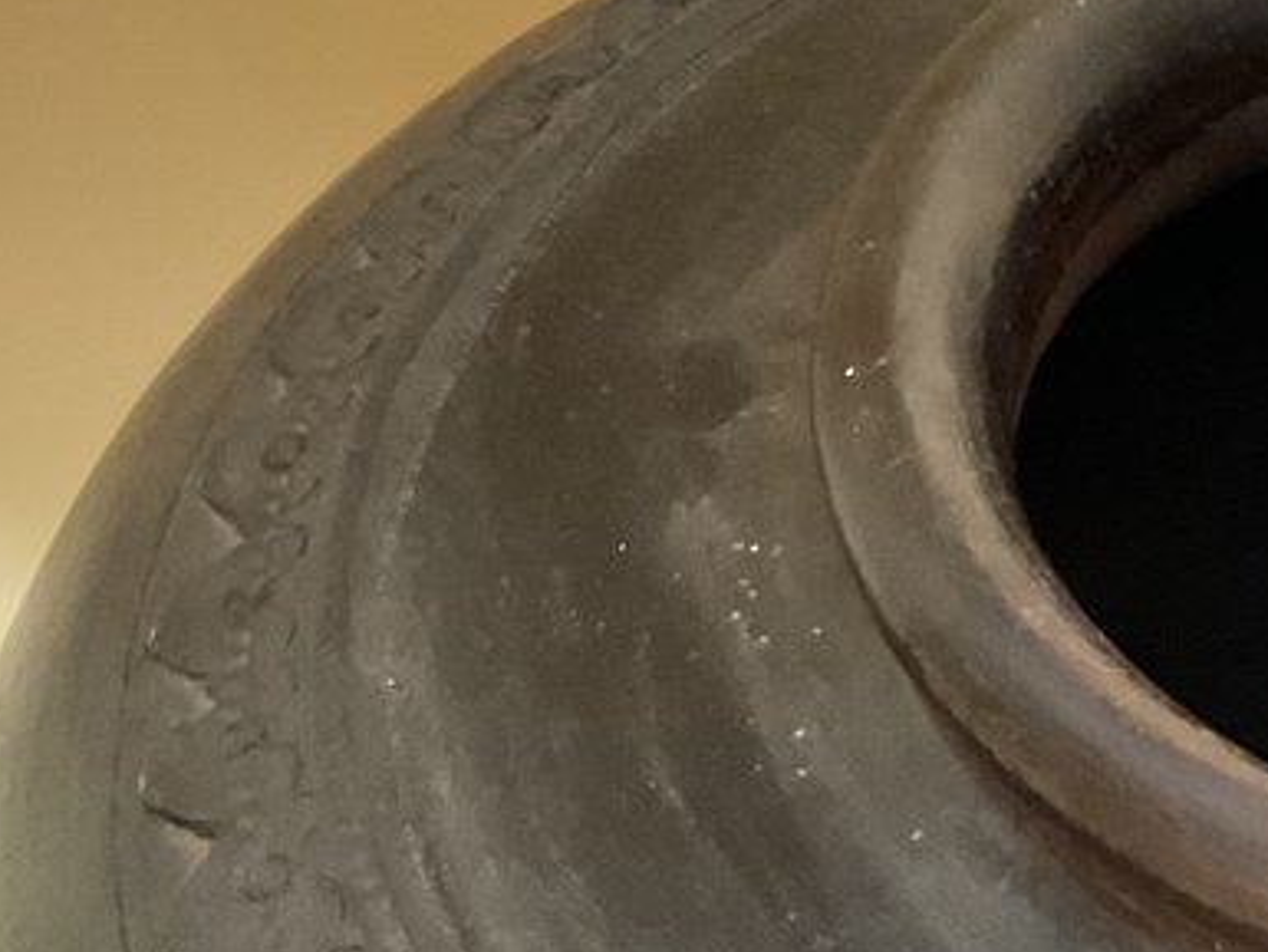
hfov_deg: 16.2
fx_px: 4177
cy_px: 993
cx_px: 1701
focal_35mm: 114
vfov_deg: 12.8
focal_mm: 3
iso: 200
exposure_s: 1/40
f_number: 1.8
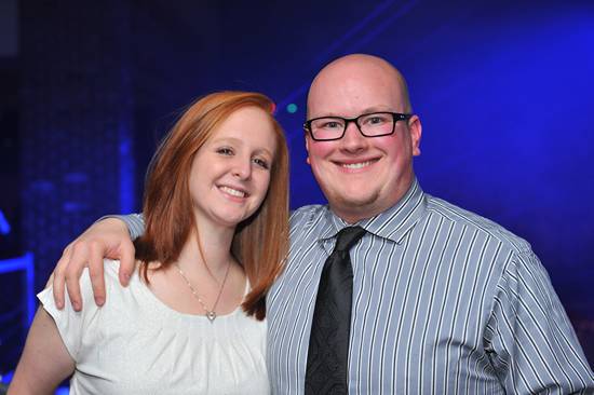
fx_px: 1154
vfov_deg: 19.4
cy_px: 198
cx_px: 297
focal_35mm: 70
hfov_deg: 28.9
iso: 800
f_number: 5
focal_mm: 70
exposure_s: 1/100
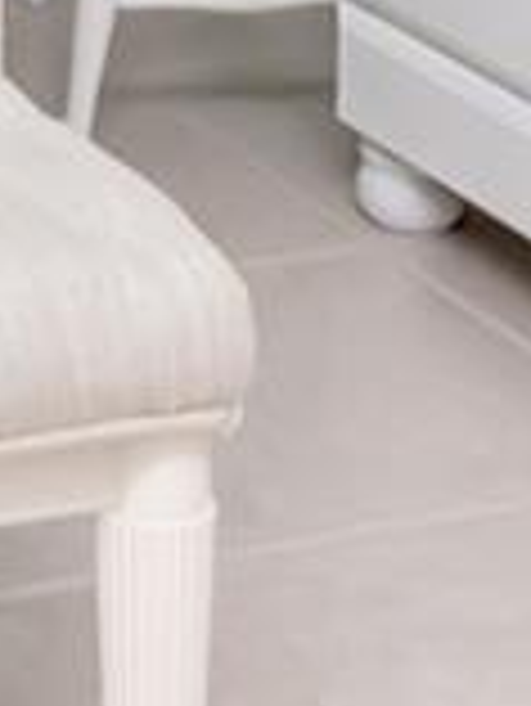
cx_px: -472
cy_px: -1034
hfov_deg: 8.7
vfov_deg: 10.4
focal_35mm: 162
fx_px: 3307
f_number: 9
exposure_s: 1/200
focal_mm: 11
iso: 800
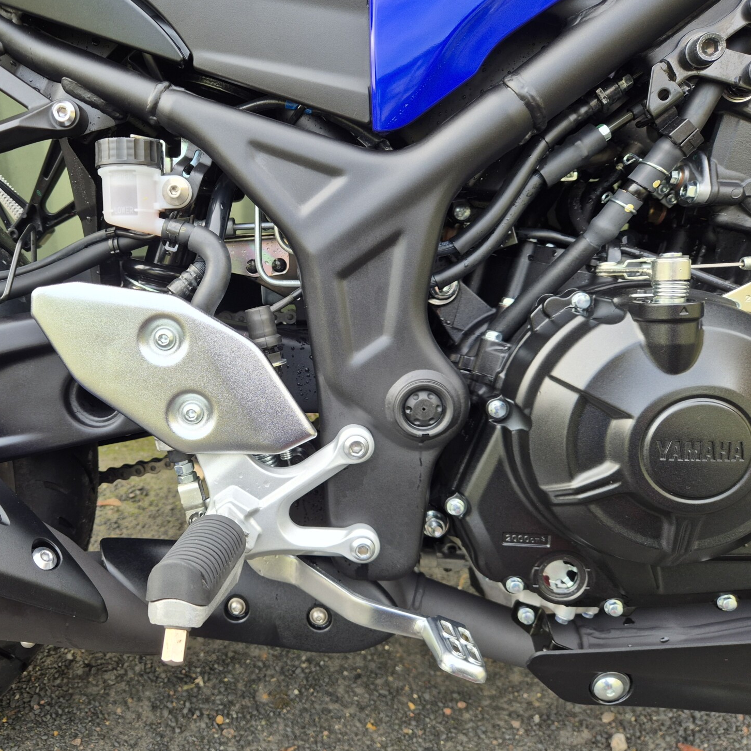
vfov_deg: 57.3
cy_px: 374
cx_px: 246
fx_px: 687
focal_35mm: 28
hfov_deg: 56.0
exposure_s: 1/180
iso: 64
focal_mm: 5.4
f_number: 1.8
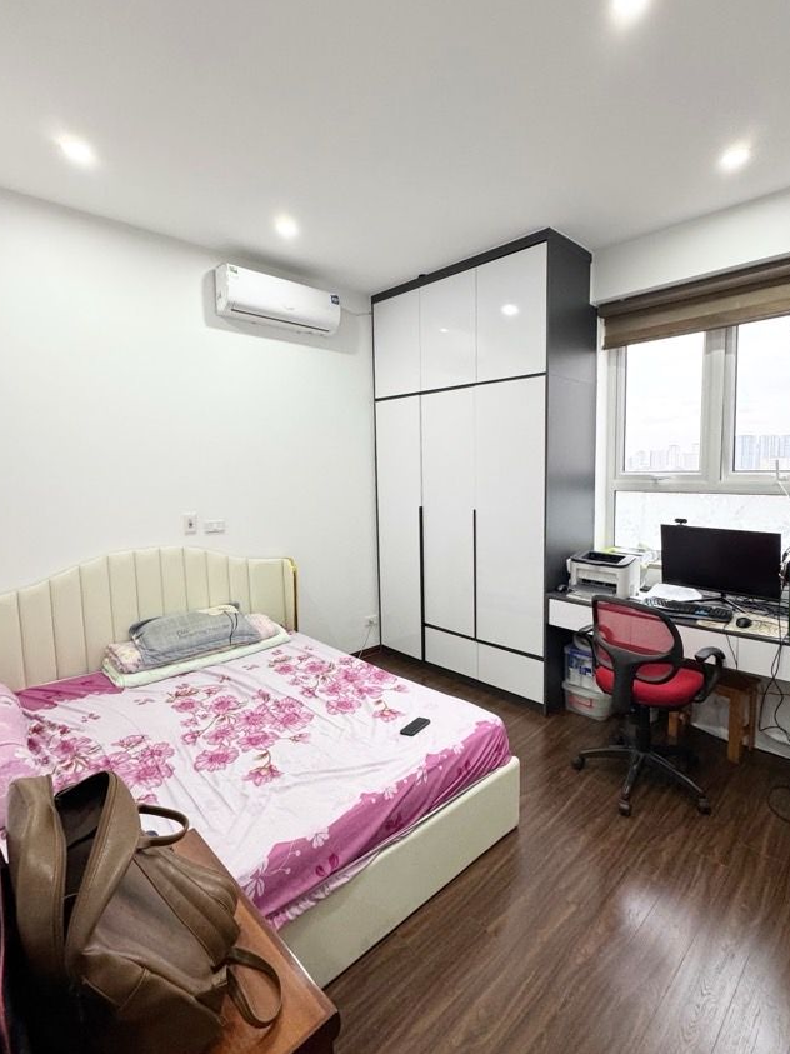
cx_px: 449
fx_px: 517
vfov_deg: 91.0
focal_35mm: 17
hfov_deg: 74.3
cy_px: 516
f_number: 2.2
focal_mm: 2.22
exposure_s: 1/100
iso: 250
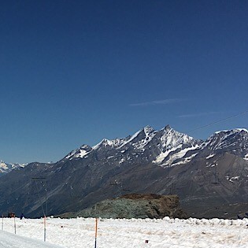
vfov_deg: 25.5
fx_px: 527
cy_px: 235
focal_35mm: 65
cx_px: -13
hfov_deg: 24.9
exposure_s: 1/6410
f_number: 2.2
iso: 25
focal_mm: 4.15
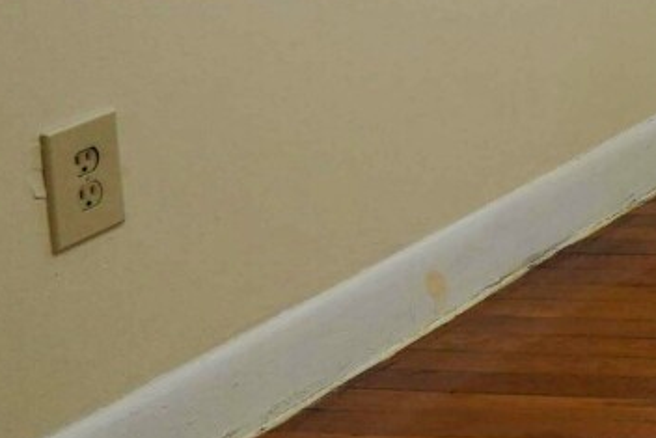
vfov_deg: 13.2
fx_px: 1695
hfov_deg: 13.8
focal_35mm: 93
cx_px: 1660
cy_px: -363
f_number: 6.3
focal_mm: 16
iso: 1000
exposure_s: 1/30
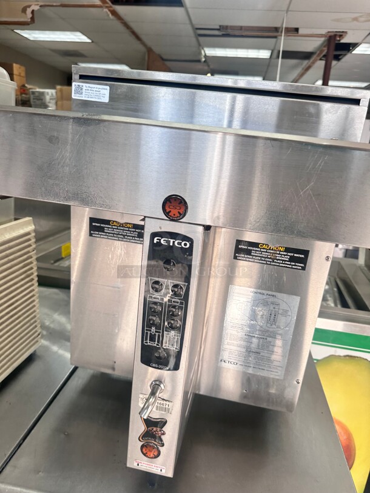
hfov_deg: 56.8
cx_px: 185
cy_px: 246
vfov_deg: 71.6
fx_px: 342
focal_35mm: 24
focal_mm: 6.86
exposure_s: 1/121
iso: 100
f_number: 1.78
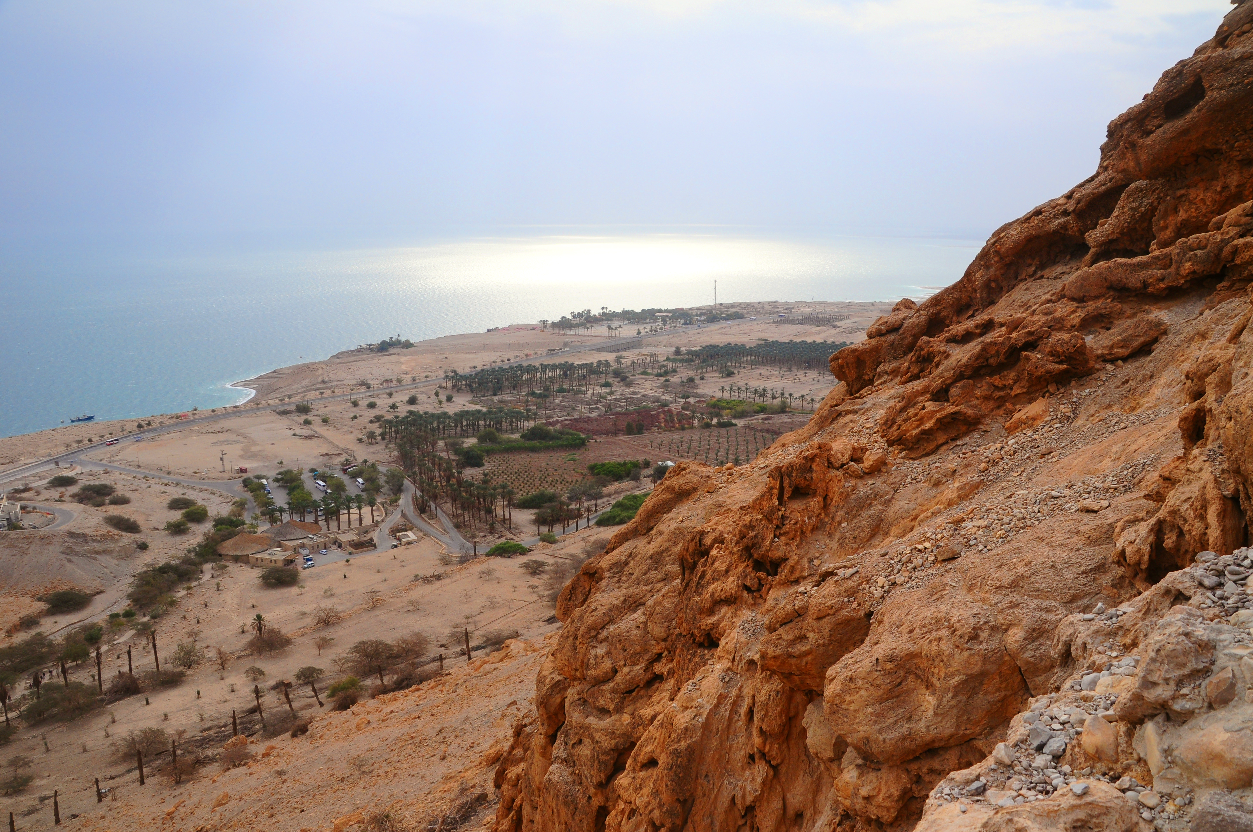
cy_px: 416
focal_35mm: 27
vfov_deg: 47.8
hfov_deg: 67.4
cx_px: 626
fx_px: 939
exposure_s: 1/500
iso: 200
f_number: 9
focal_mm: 18
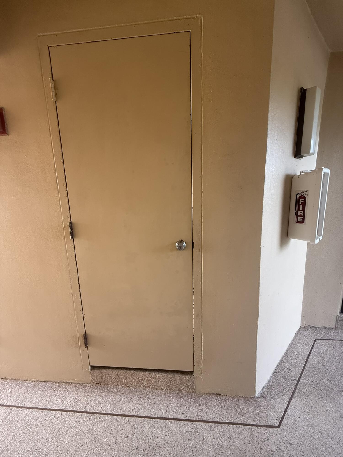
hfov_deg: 85.7
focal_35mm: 14
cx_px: 172
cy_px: 228
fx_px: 185
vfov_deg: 102.1
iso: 160
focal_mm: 2.22
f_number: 2.2
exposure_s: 1/99
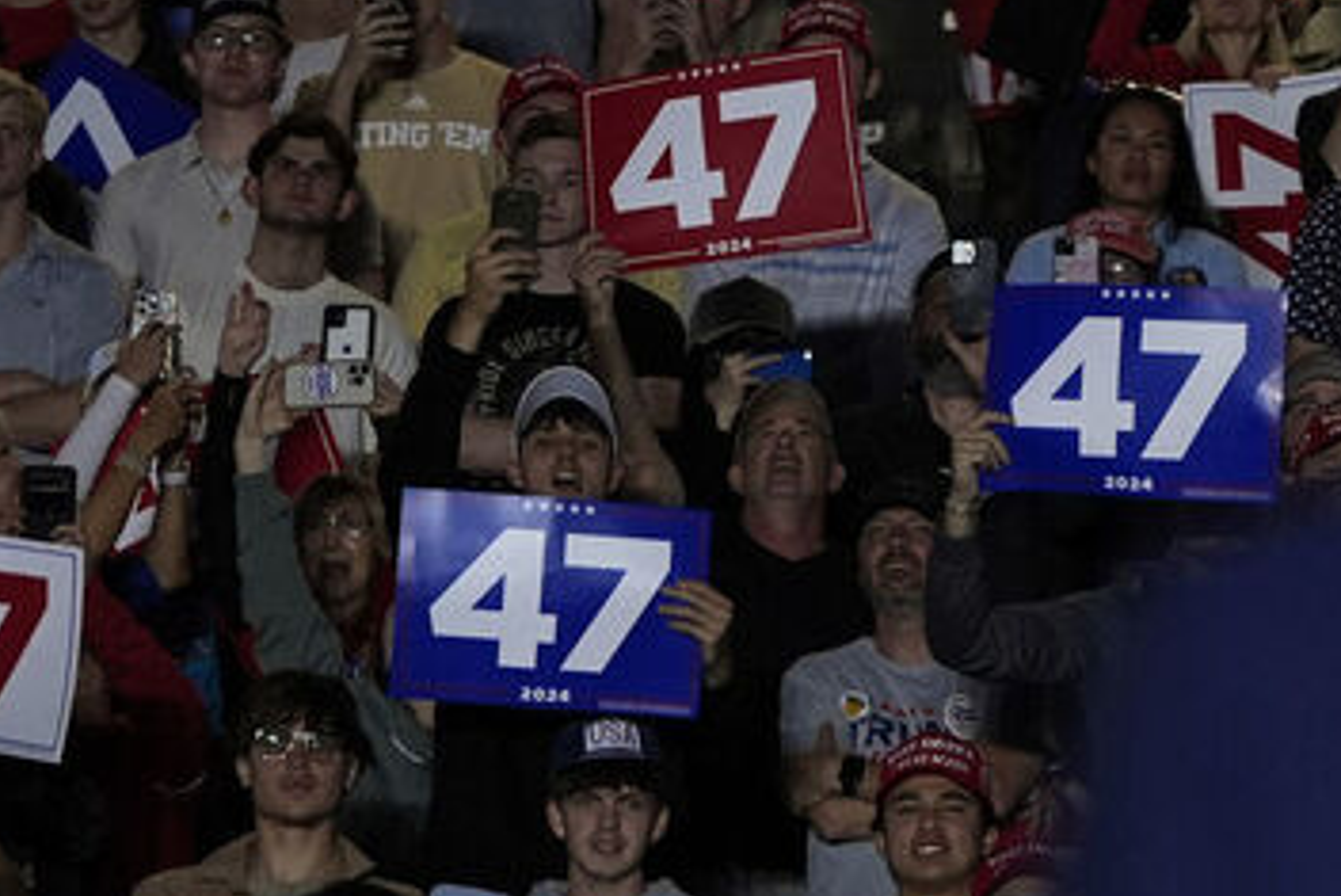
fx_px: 15986
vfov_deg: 3.2
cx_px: 2000
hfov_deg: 4.8
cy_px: 923
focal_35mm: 429
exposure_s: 1/500
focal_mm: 126
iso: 800
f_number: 2.8
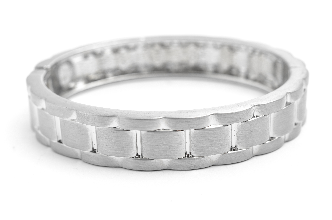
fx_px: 552
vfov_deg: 22.5
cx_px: 166
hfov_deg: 33.5
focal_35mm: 60
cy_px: 110
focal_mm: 40
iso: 125
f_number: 10
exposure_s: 1/60
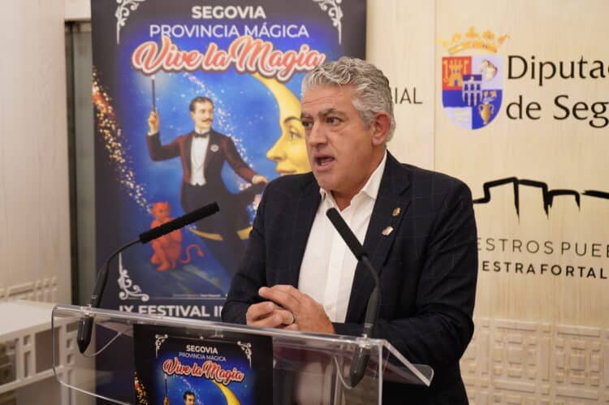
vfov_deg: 21.9
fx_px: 1048
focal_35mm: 62
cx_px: 304
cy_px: 202
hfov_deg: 32.4
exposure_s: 1/125
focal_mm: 62
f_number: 5.6
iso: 5000
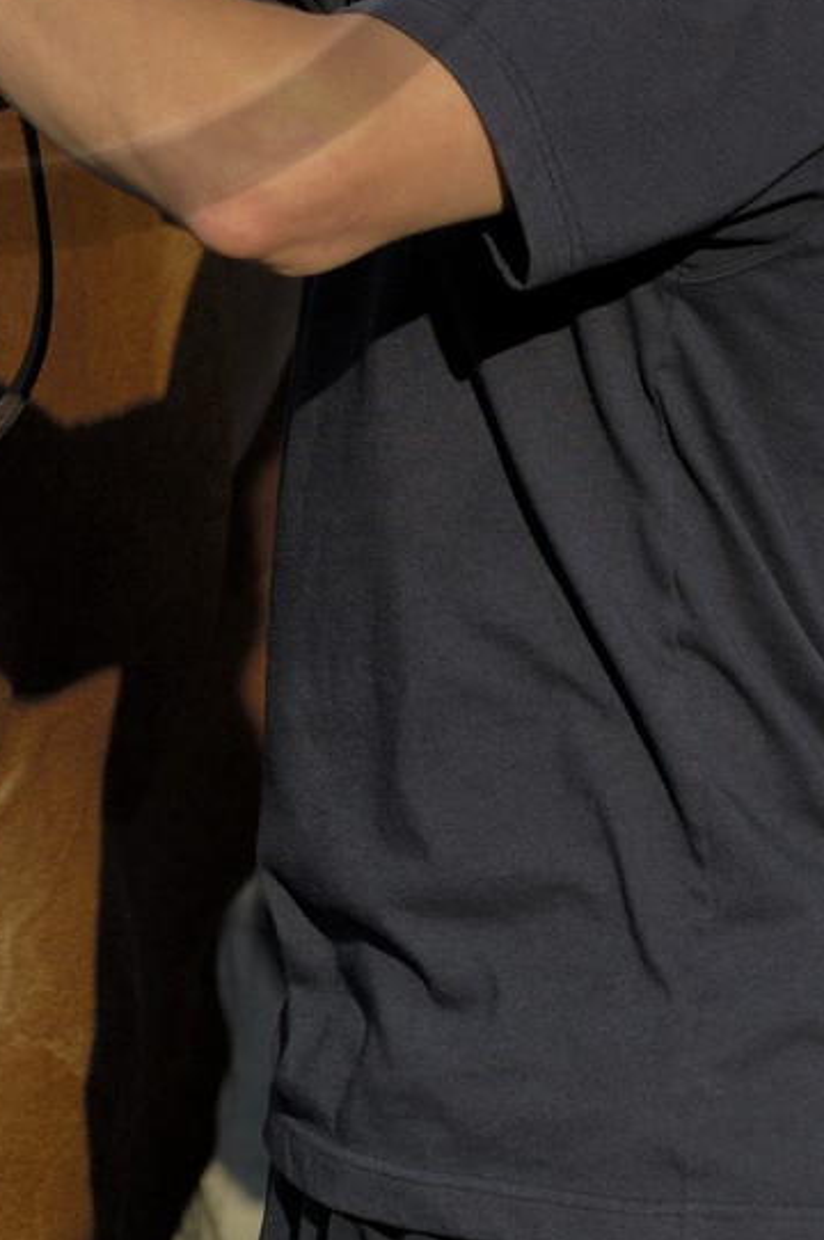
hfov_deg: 2.5
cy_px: -455
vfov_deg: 3.7
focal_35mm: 553
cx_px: -64
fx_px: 19050
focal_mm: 125
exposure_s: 1/640
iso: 100
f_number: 5.6
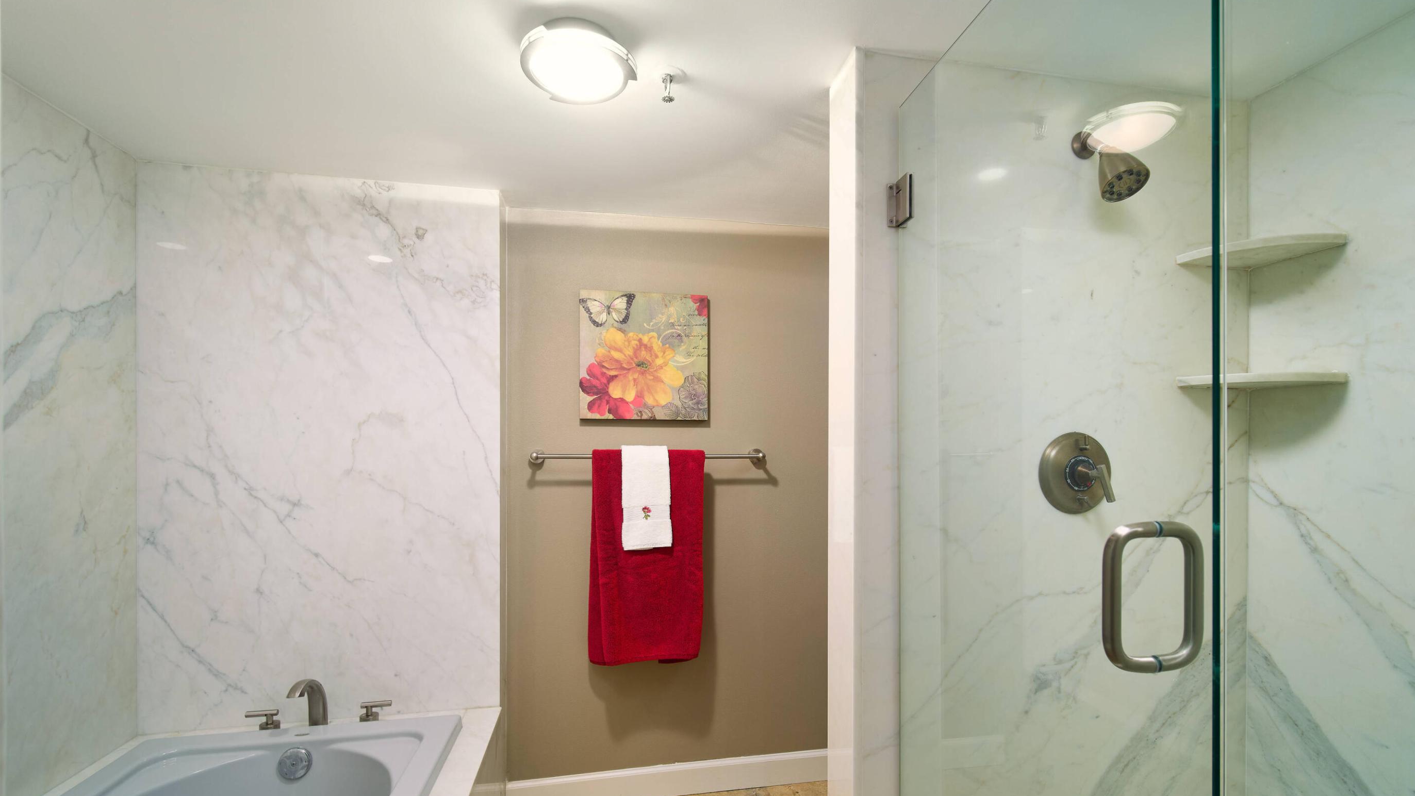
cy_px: 452
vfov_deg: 66.8
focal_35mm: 16
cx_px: 742
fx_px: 600
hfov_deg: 99.3
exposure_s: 1/250
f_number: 4
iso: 100
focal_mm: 7
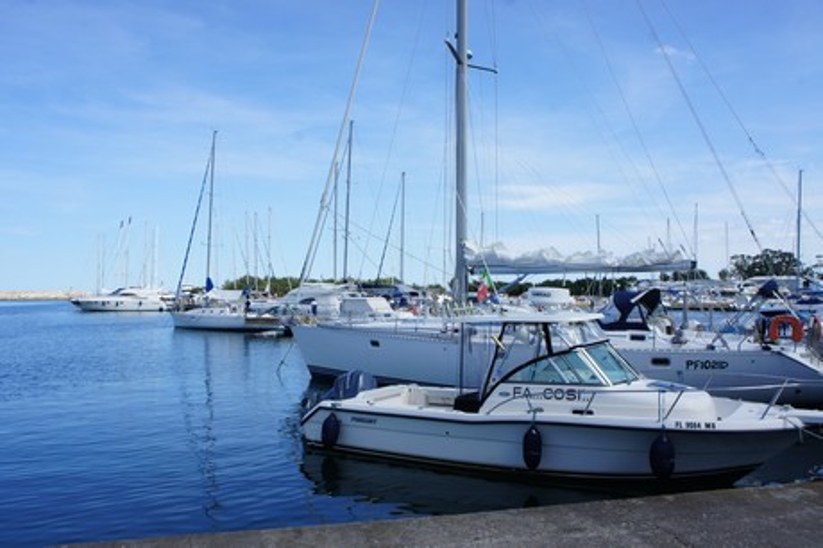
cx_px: 412
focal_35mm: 32
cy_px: 274
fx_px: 720
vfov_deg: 41.7
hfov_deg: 59.5
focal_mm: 21
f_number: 11
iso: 200
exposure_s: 1/200
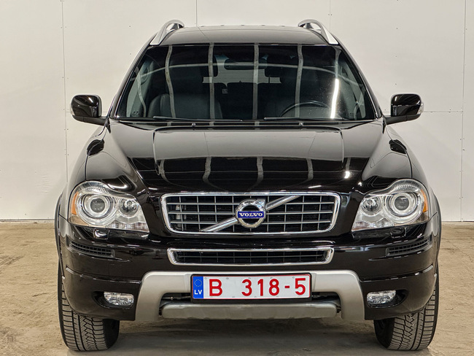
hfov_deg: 25.3
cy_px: 178
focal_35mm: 77
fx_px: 1055
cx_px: 237
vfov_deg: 19.2
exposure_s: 1/50
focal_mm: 9
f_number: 2.8
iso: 500
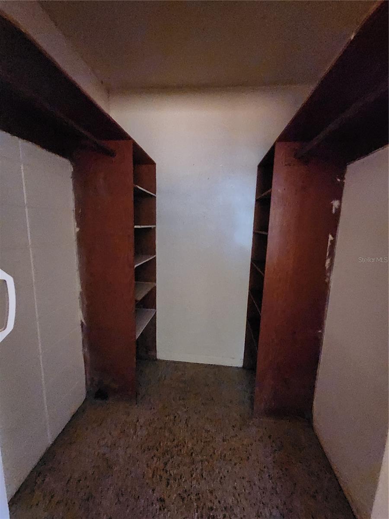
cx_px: 194
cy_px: 260
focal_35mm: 13
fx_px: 195
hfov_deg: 89.9
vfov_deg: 106.2
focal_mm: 2.2
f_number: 2.2
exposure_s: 1/24
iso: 2000
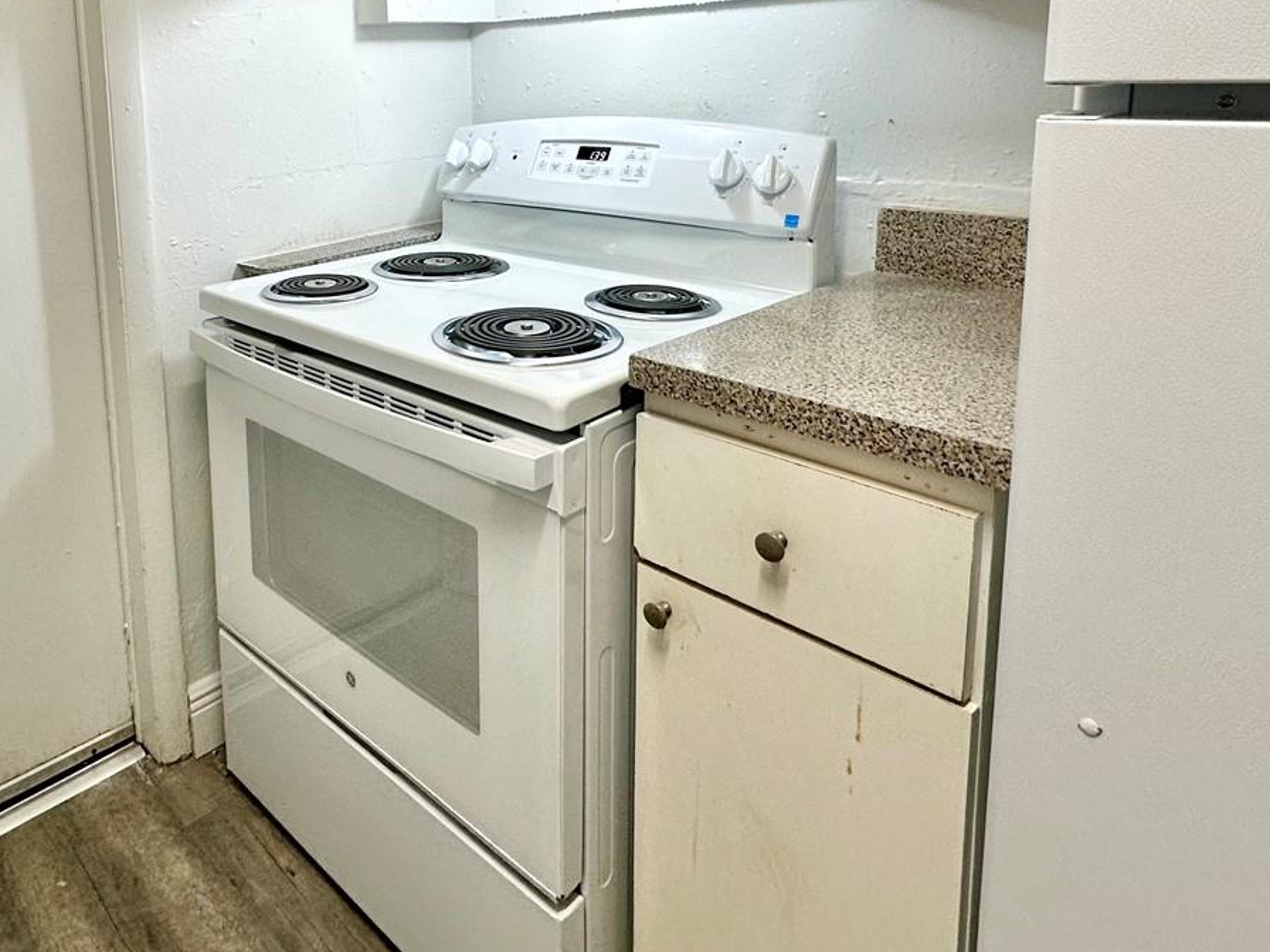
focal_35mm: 25
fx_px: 917
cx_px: 373
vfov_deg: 51.6
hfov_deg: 66.5
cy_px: 197
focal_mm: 2.22
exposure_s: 1/120
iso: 100
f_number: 2.2
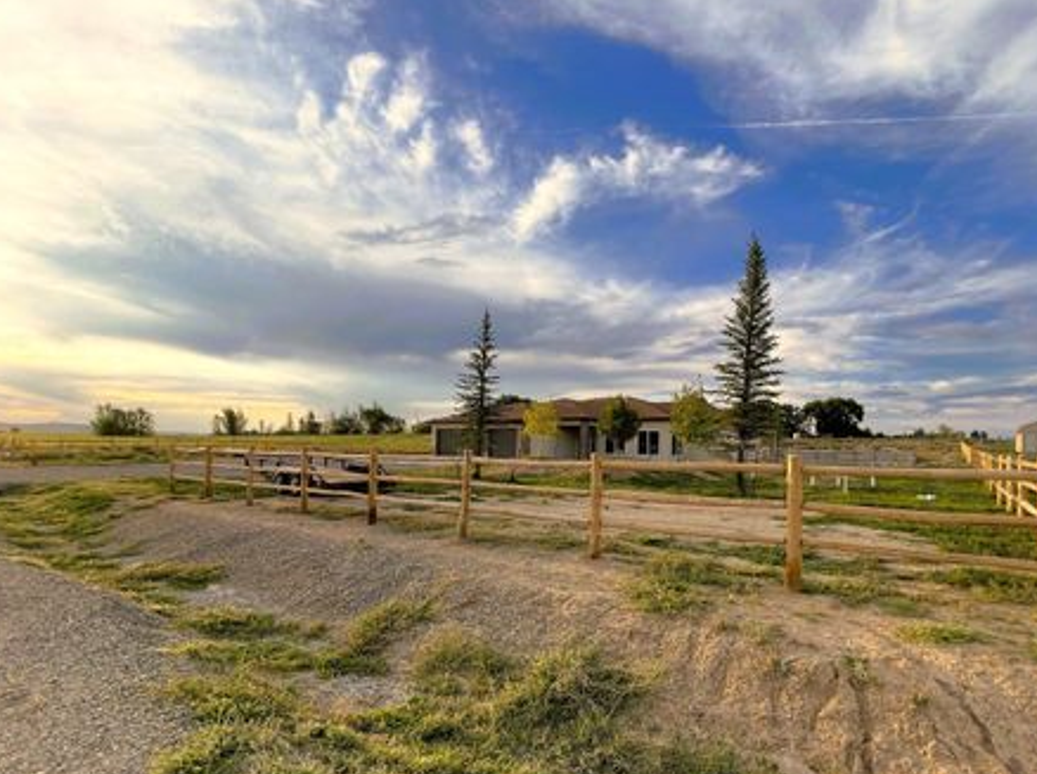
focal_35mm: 16
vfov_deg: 77.9
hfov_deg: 94.4
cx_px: 561
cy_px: 381
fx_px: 479
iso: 25
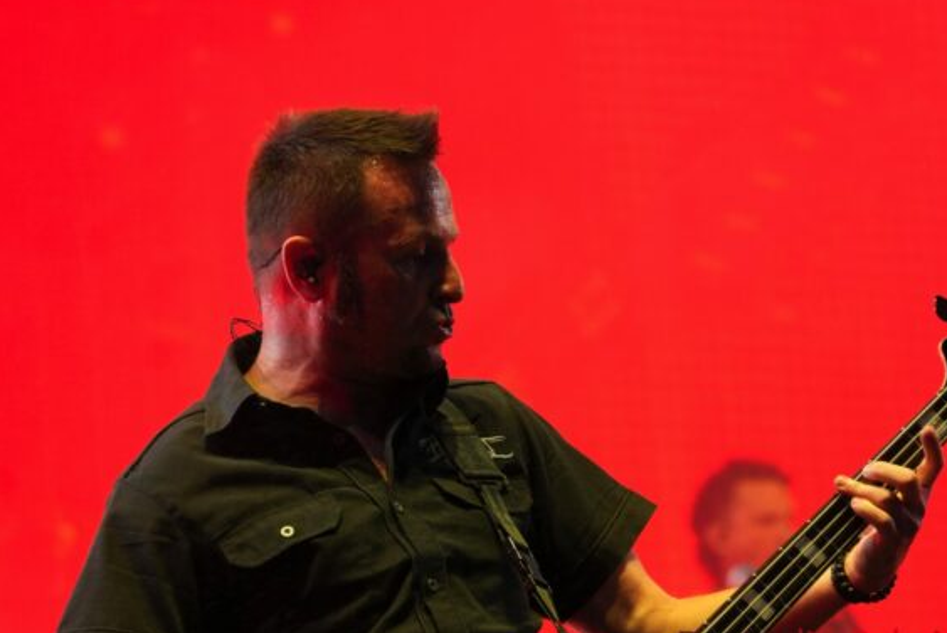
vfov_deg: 3.9
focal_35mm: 350
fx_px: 9203
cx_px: 587
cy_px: 357
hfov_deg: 5.9
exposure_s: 1/320
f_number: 6.3
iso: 1250
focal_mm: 171
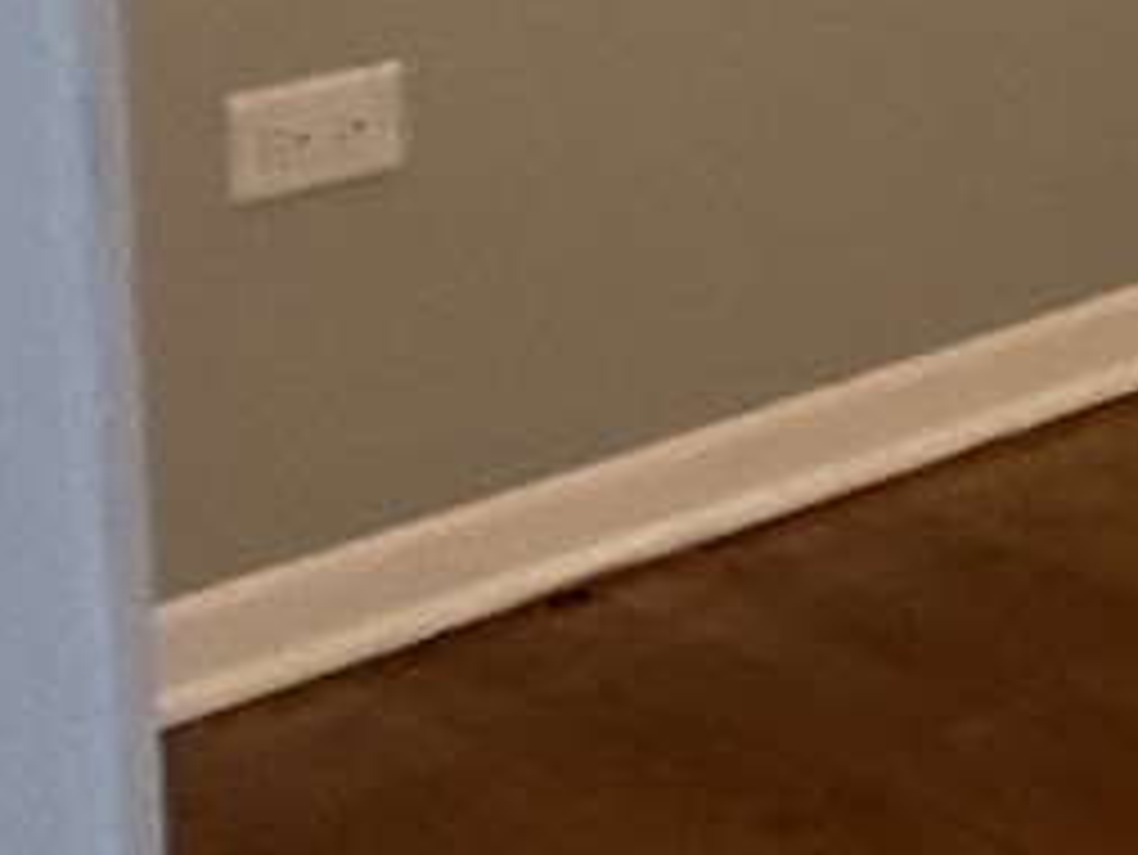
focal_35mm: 165
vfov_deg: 8.6
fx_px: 5427
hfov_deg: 9.8
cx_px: 3117
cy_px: -814
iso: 200
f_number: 1.8
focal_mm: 3
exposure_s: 1/40
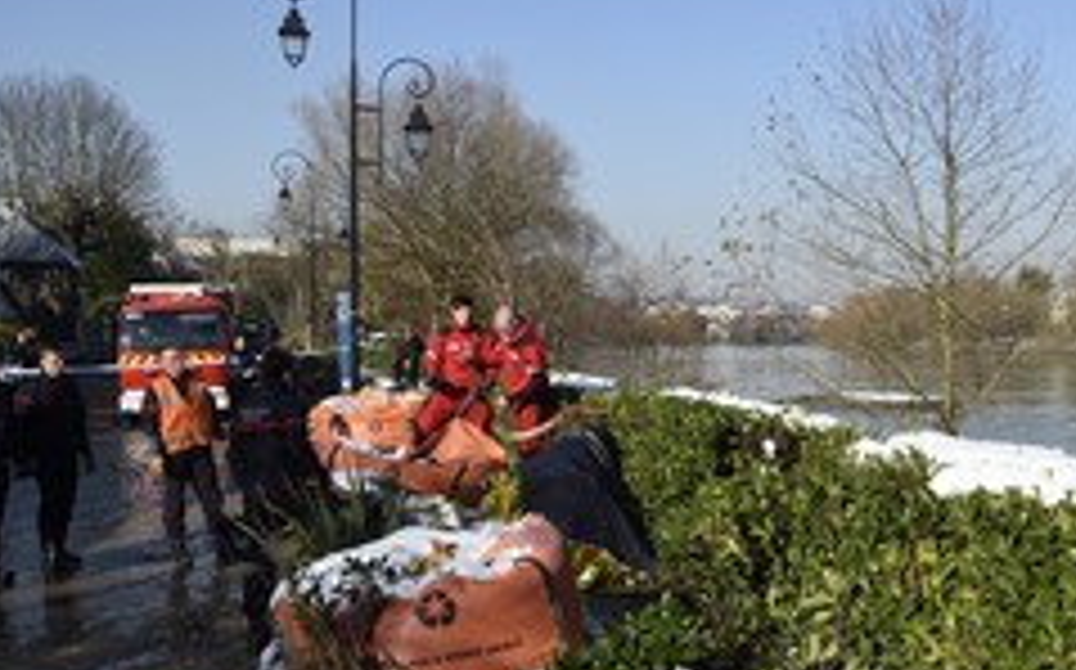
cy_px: 423
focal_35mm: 43
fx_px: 1260
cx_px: 833
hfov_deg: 44.4
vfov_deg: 29.7
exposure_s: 1/250
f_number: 13
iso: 200
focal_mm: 24
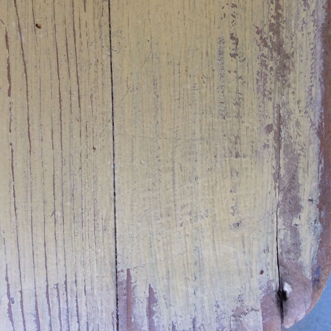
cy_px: 115
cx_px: 178
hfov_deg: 34.7
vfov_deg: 34.4
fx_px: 530
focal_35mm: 49
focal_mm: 3.3
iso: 50
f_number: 2.4
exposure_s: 1/25
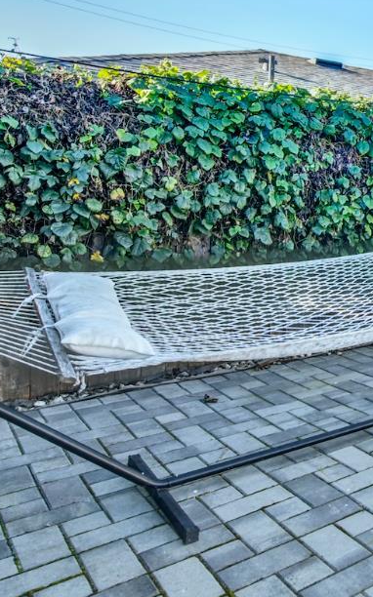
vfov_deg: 54.2
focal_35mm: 35
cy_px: 196
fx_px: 570
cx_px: 514
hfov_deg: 28.2
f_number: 14
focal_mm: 14
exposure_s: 1/30
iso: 100
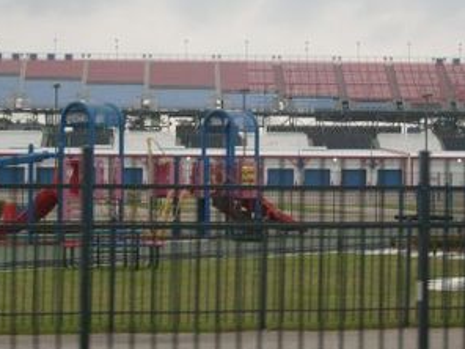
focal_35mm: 110
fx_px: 1478
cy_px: 146
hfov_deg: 17.9
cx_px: 284
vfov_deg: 13.5
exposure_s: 1/125
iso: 80
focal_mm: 10.3
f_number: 3.6
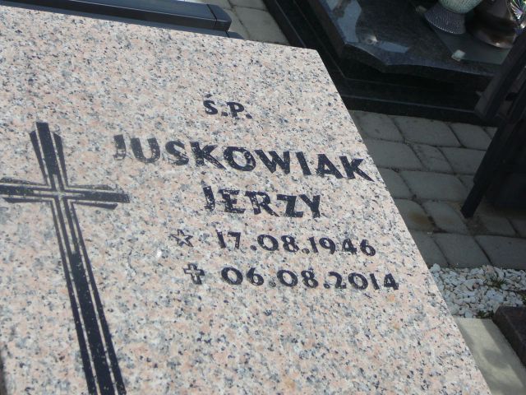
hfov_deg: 25.3
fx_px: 1170
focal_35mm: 77
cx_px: 263
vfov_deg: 19.1
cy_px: 198
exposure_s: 1/1000
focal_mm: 11.5
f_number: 3.7
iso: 80
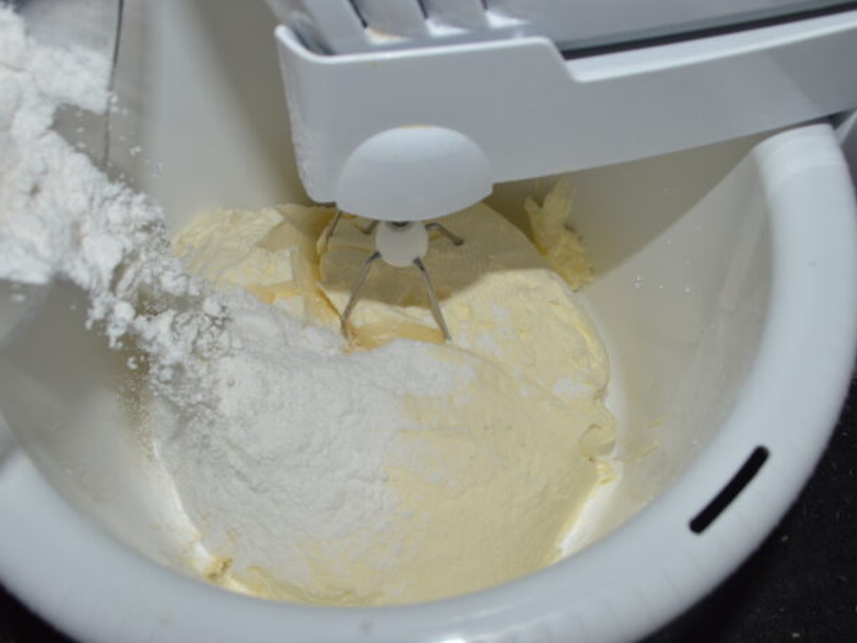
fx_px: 891
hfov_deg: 51.3
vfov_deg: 39.7
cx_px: 401
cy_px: 322
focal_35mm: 36
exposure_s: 1/60
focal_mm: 22
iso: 100
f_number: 8
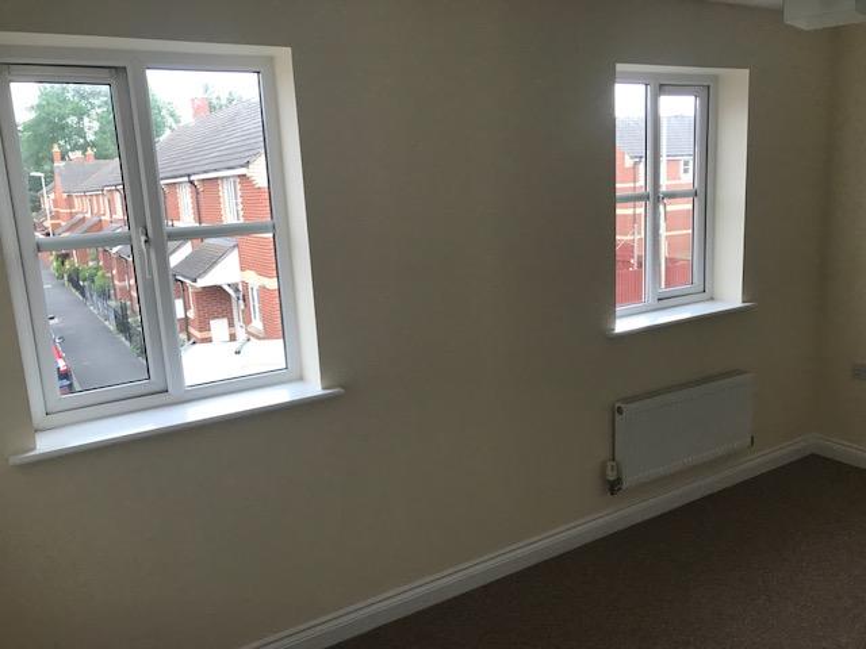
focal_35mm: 28
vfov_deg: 49.7
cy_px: 324
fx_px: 700
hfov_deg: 63.4
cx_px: 433
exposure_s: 1/33
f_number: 1.8
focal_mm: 3.99
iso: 25
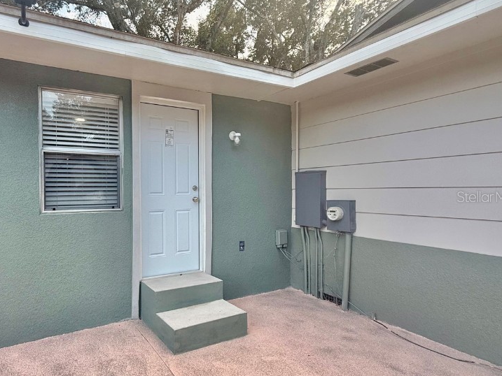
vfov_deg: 66.0
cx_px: 165
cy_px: 196
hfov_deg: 78.9
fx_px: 290
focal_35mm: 20
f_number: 2.2
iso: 50
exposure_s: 1/125
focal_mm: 2.22
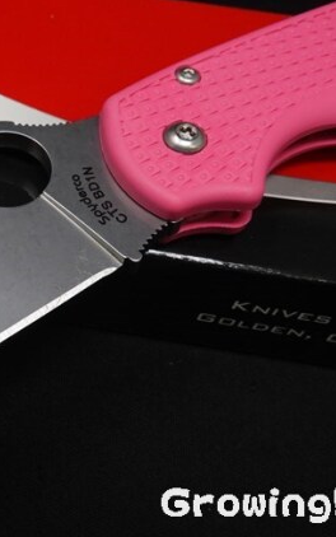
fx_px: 747
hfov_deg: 23.6
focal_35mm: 51
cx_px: -45
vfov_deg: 39.6
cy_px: 268
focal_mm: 12.25
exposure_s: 1/40
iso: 640
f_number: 10
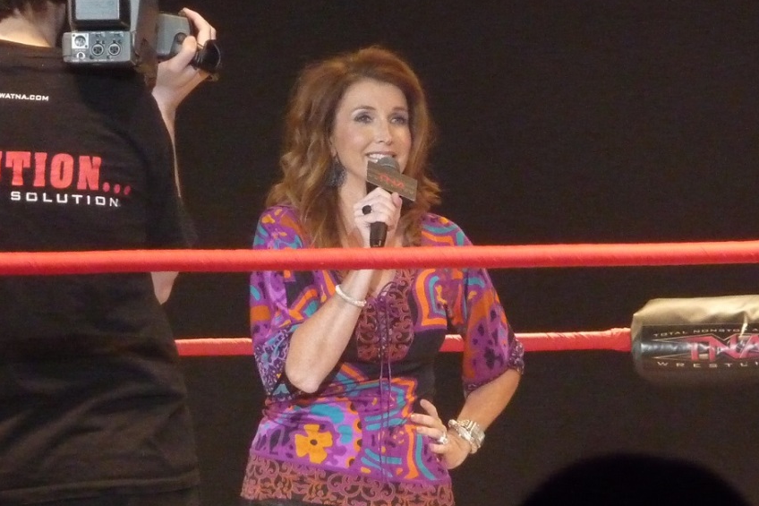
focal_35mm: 492
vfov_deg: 2.8
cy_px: 262
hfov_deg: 4.2
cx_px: 380
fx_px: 10370
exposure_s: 1/200
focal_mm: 47
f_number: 4.9
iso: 800
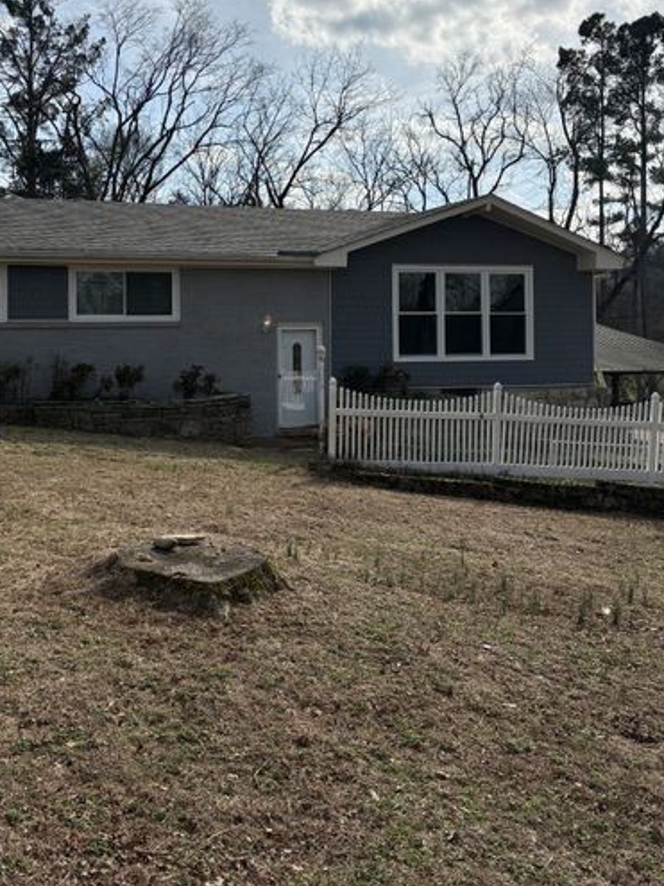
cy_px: 330
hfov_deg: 40.2
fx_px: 896
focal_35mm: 35
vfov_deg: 52.1
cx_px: 226
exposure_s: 1/7813
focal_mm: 5.96
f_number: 1.6
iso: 50
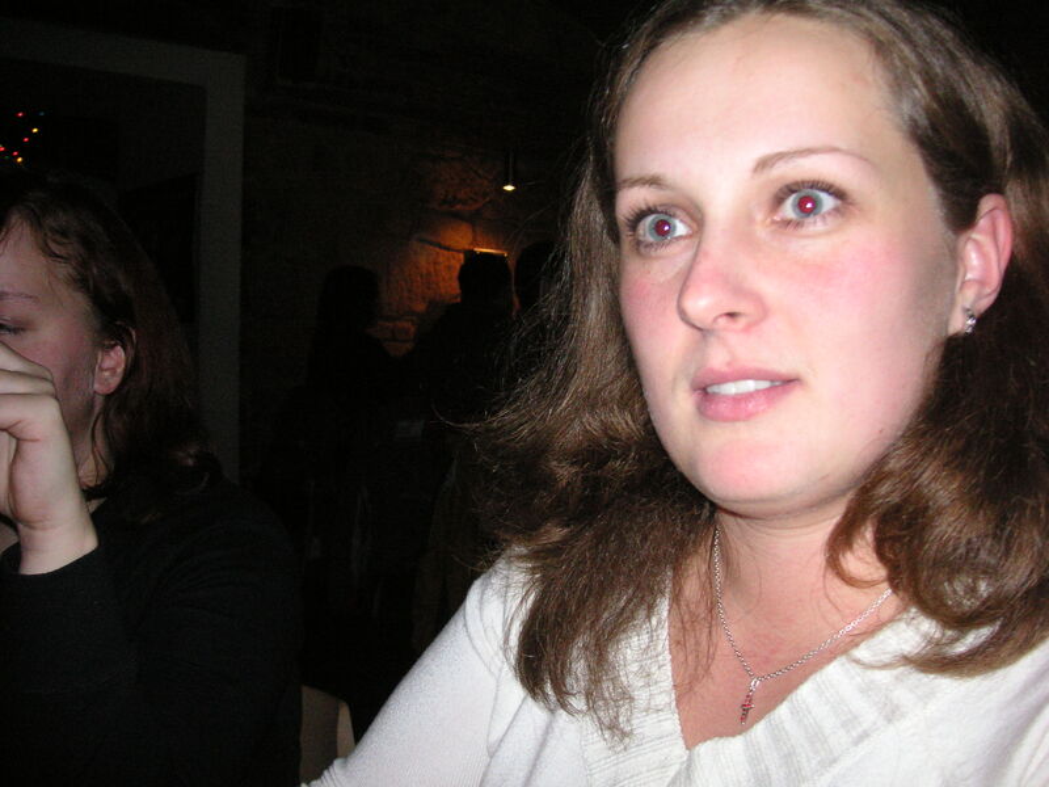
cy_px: 394
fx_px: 1121
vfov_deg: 38.7
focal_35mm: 37
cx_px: 524
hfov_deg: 50.1
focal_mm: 6.1
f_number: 2.8
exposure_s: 1/45
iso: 160
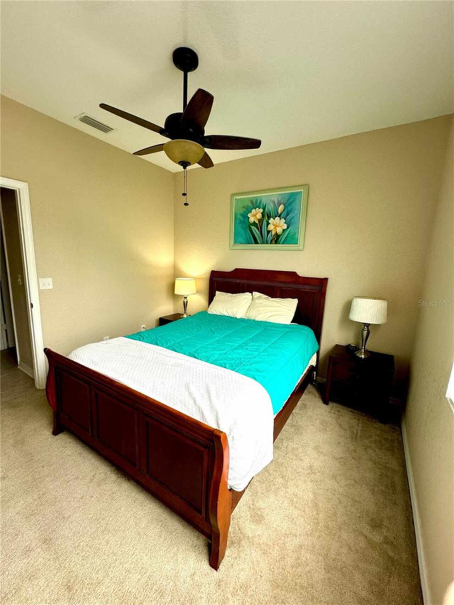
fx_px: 245
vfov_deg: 102.1
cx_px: 227
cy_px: 302
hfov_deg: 85.7
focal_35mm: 14
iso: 64
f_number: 2.2
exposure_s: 1/99
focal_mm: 2.22
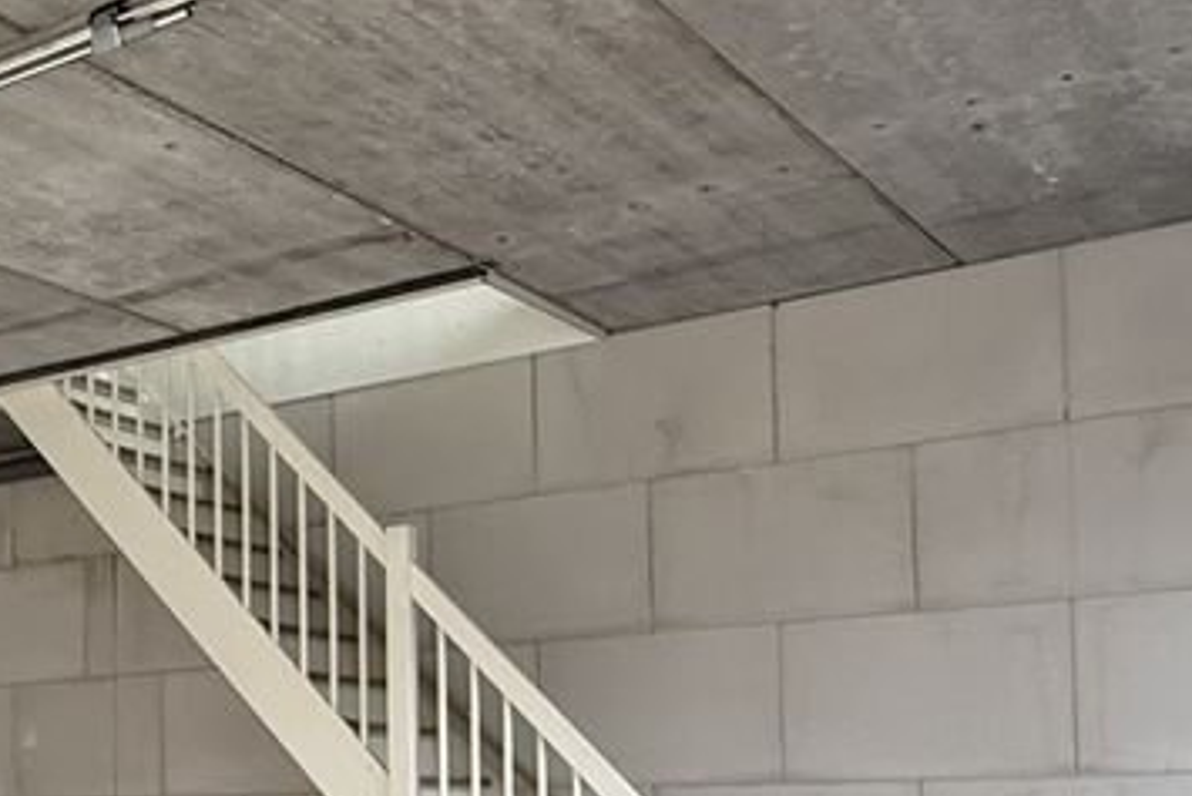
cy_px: 769
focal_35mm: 42
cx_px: -205
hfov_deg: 36.7
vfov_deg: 30.0
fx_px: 1391
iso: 125
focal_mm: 2.22
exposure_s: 1/99
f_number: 2.2
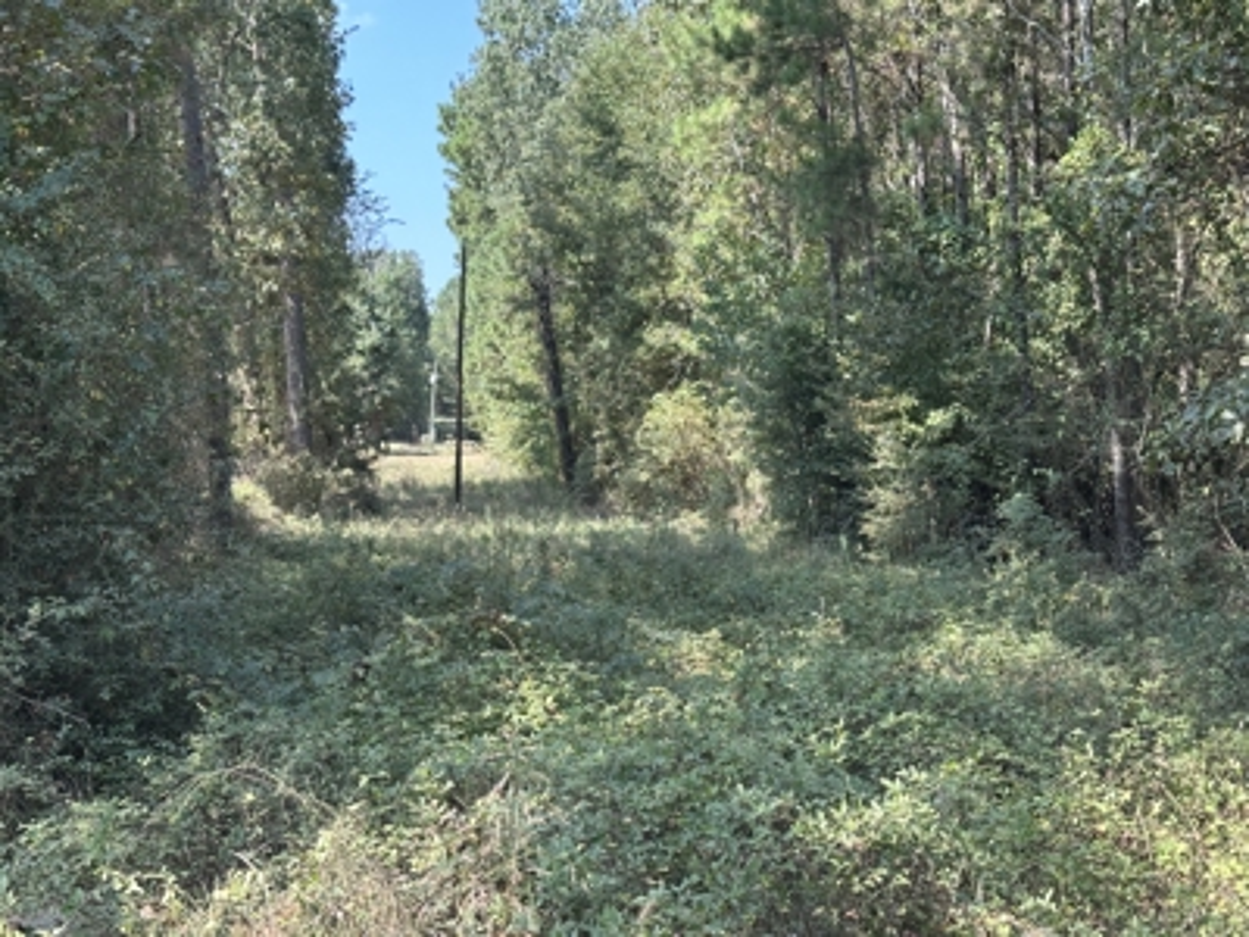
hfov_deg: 39.7
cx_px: 624
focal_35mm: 48
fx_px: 1732
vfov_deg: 30.3
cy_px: 468
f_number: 1.78
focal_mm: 6.86
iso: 64
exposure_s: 1/484
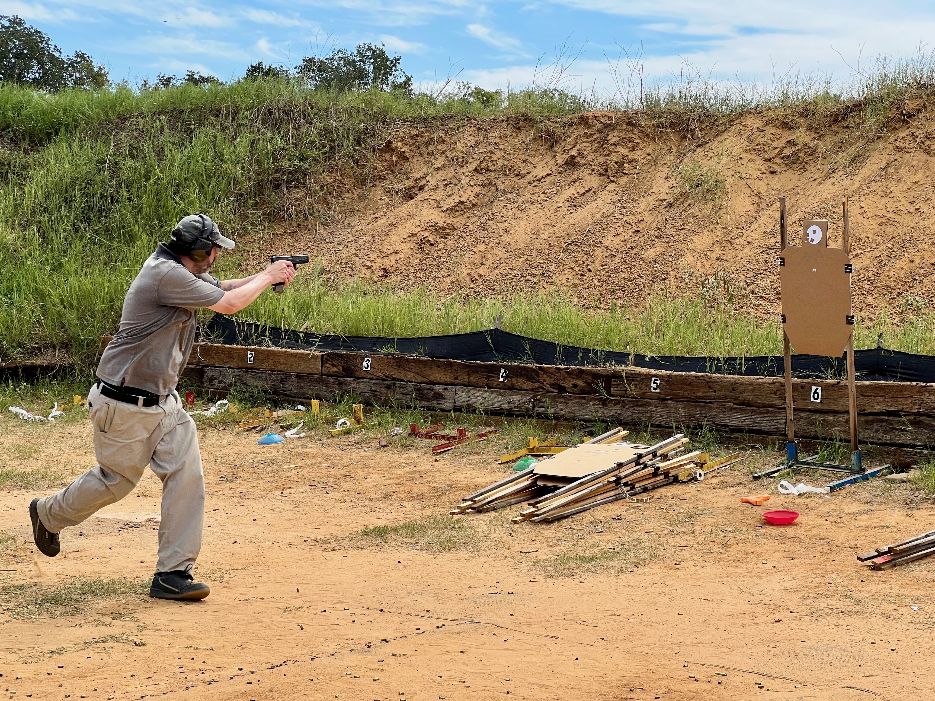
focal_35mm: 77
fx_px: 2080
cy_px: 350
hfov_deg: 25.3
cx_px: 468
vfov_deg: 19.1
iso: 32
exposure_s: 1/742
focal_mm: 9
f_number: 2.8
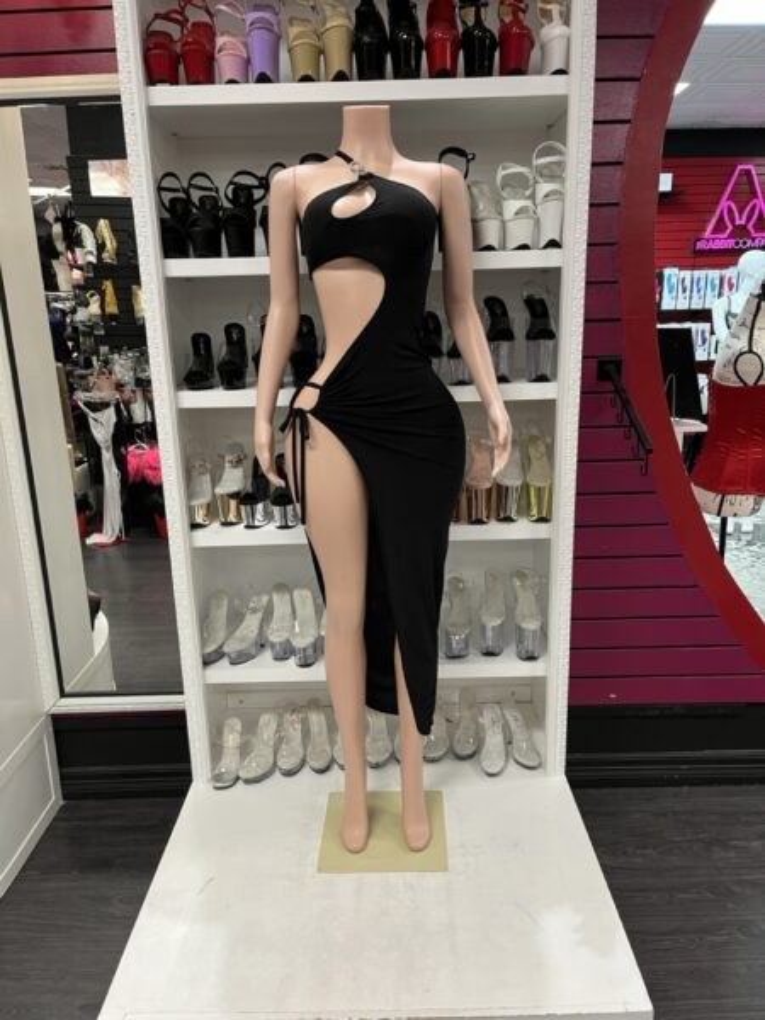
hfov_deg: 53.1
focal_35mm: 26
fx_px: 766
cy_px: 510
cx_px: 382
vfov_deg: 67.3
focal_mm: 5.1
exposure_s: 1/60
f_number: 1.6
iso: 160
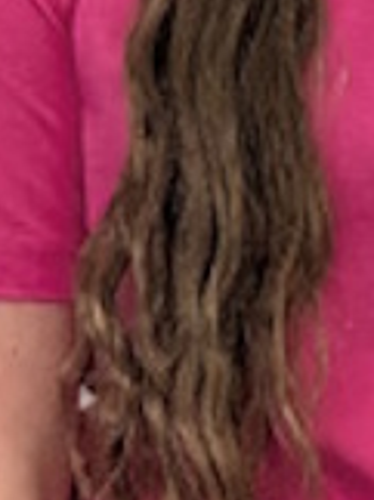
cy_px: 57
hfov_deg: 9.7
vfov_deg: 13.1
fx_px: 2167
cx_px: -53
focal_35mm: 150
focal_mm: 5.43
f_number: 1.89
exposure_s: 1/60
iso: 57
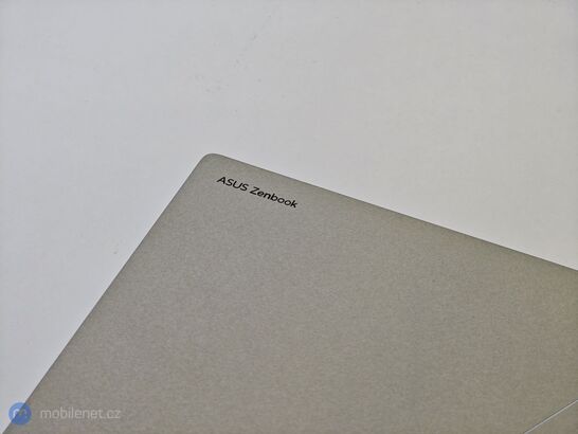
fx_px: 2005
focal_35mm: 120
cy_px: 217
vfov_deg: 12.4
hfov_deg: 16.4
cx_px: 289
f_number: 2.5
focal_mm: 19.4
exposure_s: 1/120
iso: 250
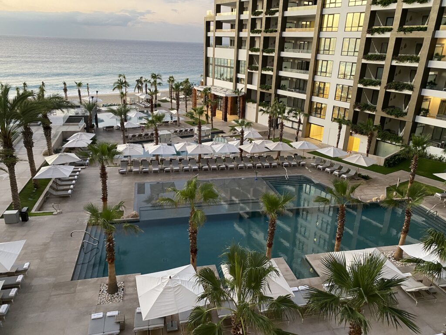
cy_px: 168
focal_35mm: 26
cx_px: 223
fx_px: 335
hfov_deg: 67.3
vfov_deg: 53.1
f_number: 1.8
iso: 400
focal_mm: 4.25
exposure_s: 1/40
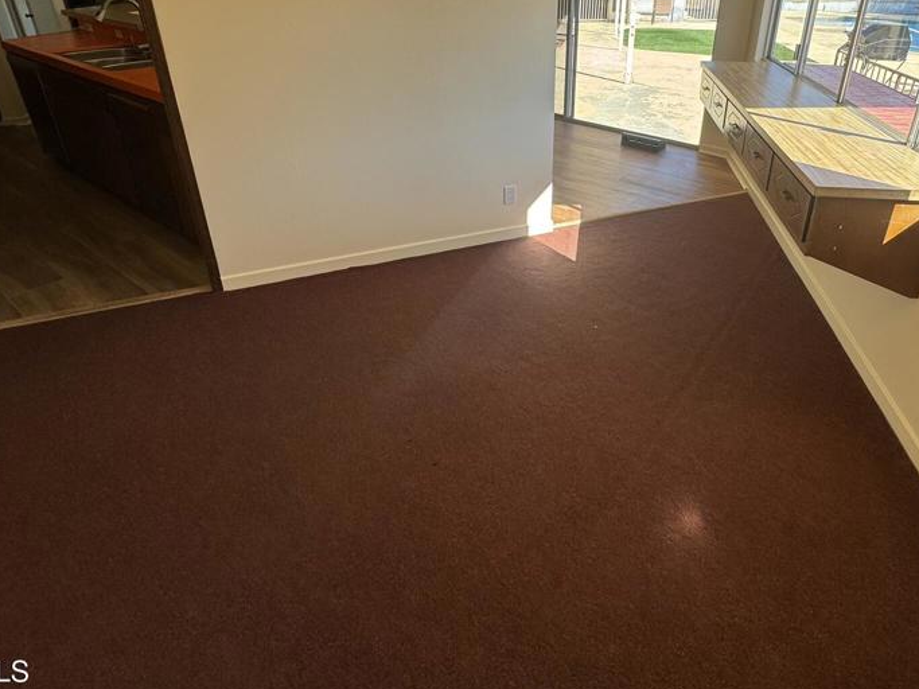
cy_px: 202
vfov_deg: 61.1
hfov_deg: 78.2
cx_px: 544
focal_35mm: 21
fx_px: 557
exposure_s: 1/210
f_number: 2.2
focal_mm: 2.22
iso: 40
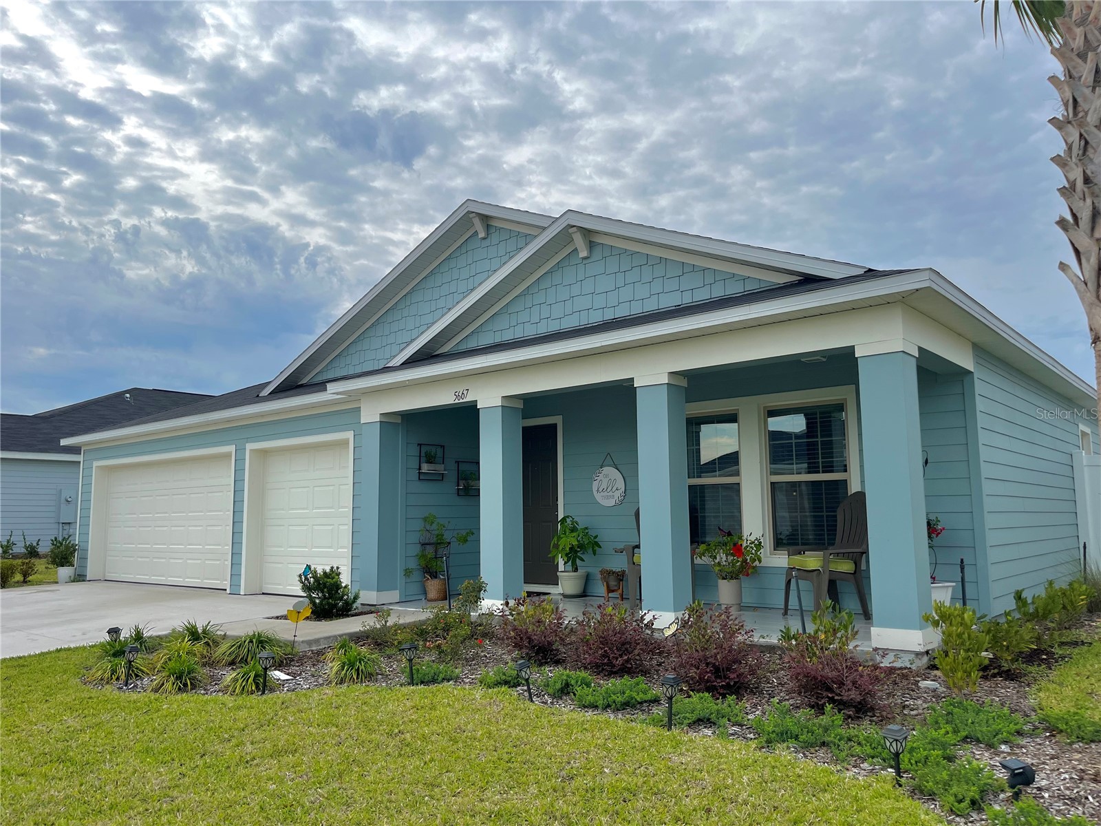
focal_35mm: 26
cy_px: 413
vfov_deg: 53.1
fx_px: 827
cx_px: 550
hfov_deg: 67.3
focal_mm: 5.1
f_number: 1.6
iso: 50
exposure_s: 1/2825
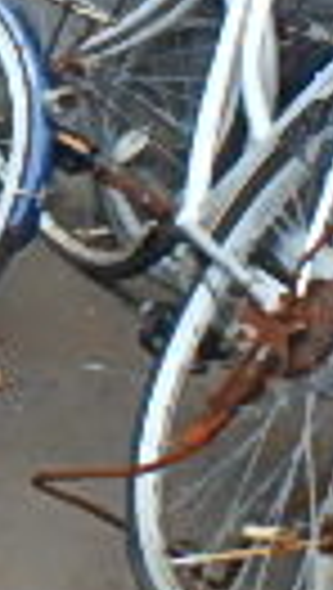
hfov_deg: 9.4
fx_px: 1752
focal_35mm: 112
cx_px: -518
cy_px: -27
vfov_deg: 18.5
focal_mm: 3.7
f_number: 3.5
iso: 125
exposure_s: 1/400
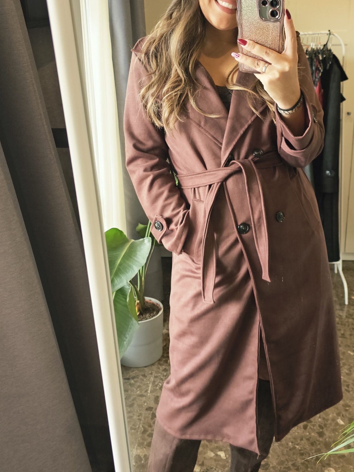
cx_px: 195
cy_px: 196
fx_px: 464
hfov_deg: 41.7
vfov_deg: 53.7
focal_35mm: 34
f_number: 1.7
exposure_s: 1/100
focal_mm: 6.3
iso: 100
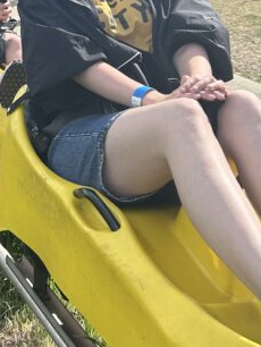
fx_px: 873
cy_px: 23
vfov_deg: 21.9
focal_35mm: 87
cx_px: -26
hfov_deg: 16.5
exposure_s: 1/3571
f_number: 1.5
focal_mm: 5.7
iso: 50
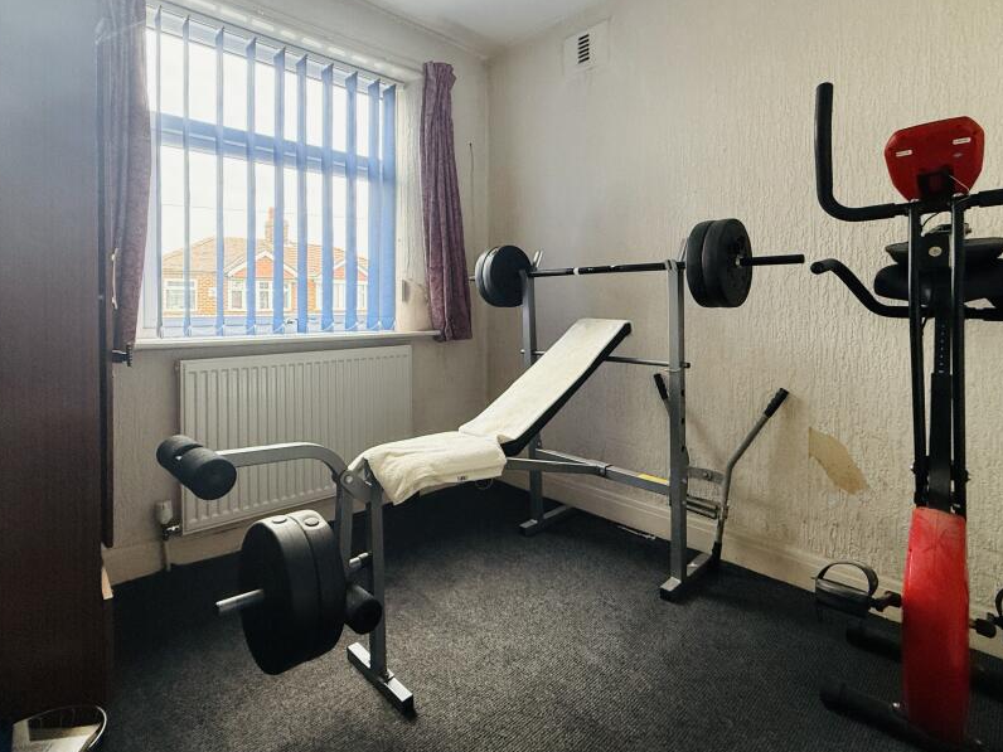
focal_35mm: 18
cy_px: 307
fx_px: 522
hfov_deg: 87.7
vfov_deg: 71.0
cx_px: 525
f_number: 2.2
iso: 320
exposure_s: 1/99
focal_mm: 2.22
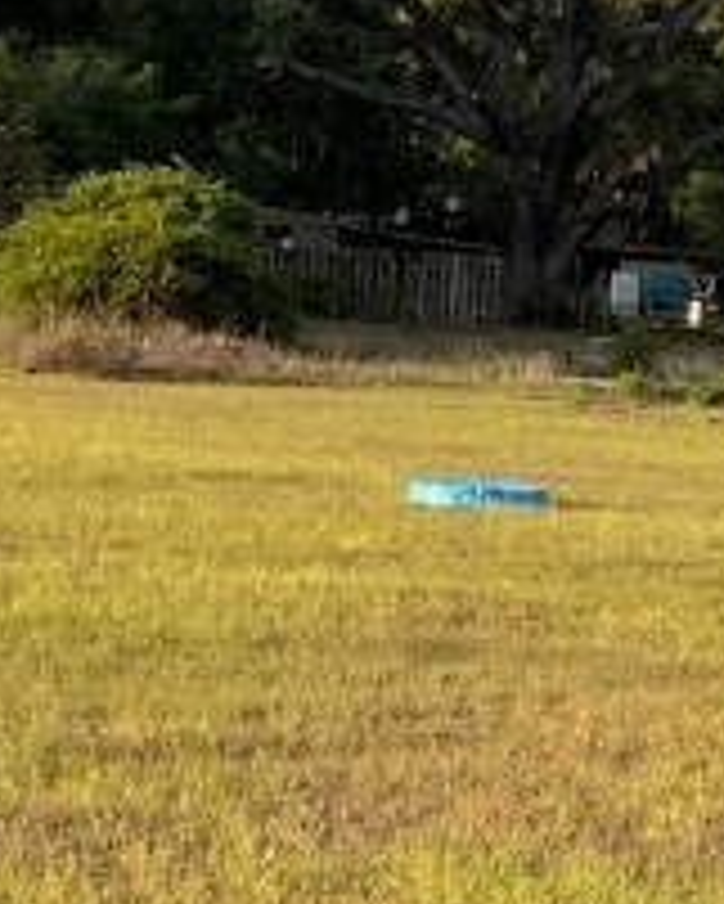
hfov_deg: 9.0
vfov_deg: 13.4
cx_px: 2087
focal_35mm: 144
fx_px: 3854
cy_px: 603
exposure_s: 1/556
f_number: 1.8
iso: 16
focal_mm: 3
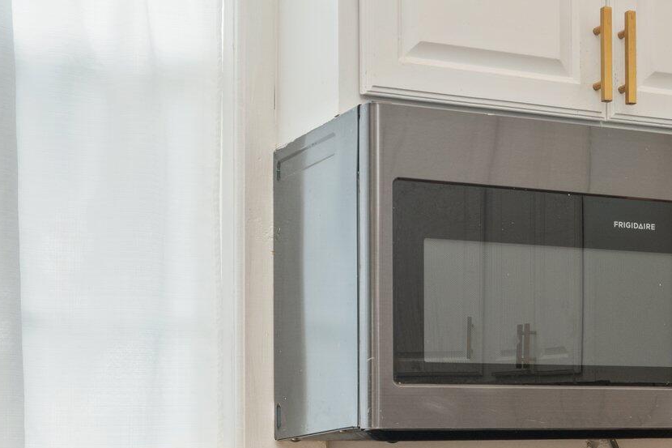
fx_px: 1381
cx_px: 586
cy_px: 461
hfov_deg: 26.6
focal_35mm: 74
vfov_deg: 17.9
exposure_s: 1/30
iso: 320
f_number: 9
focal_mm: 30
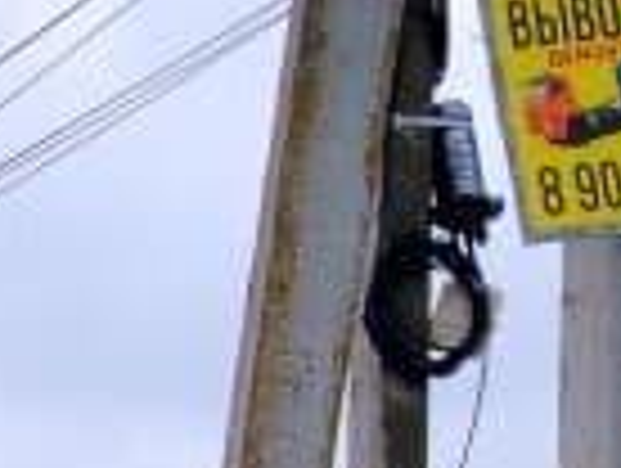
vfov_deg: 5.1
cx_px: -896
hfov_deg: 6.7
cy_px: 1274
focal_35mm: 278
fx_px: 4996
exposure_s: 1/241
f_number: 1.75
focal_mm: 5.25
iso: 100
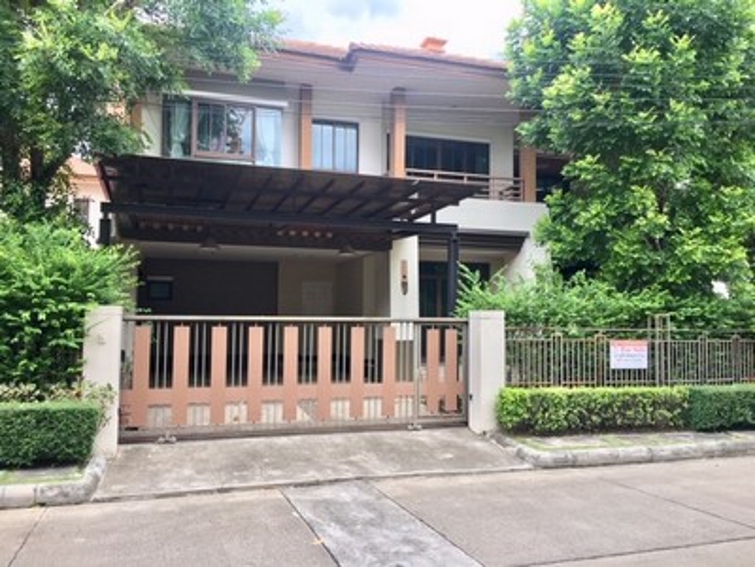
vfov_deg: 48.2
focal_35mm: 29
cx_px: 378
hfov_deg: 61.7
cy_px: 284
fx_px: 633
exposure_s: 1/172
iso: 25
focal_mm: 4.15
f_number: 2.2
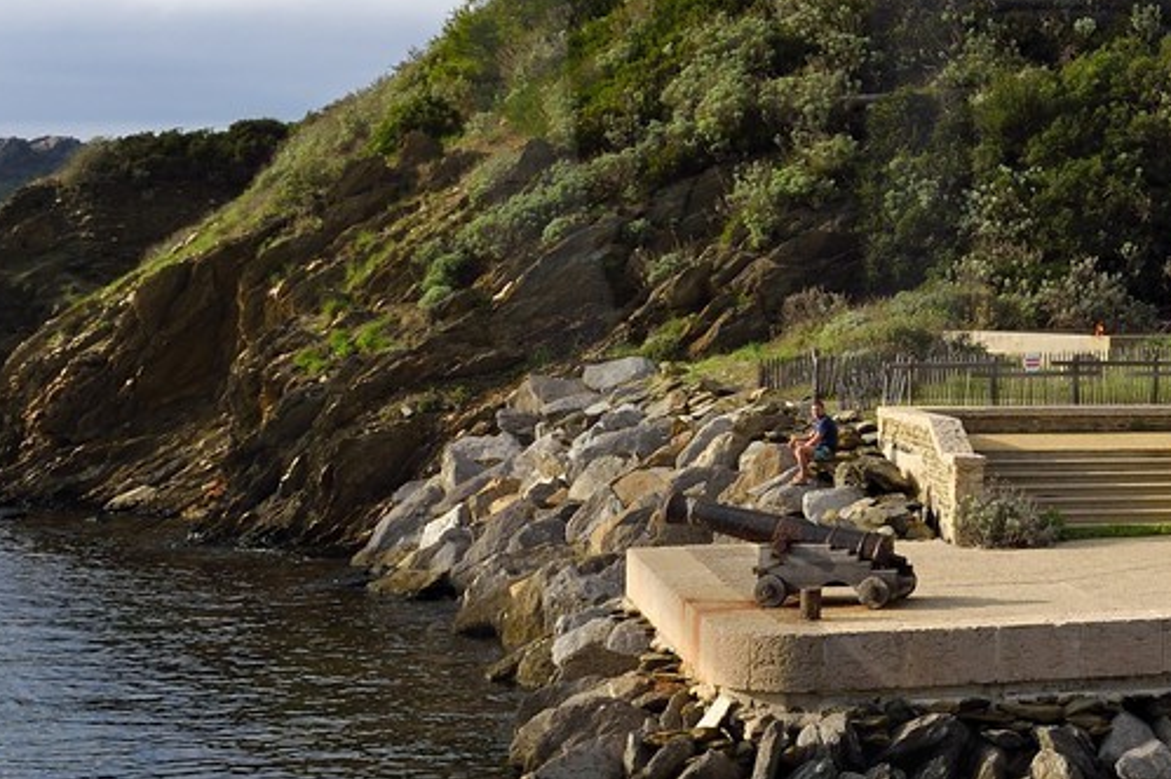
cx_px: 1431
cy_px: 18
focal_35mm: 93
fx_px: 3023
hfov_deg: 20.4
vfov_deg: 14.5
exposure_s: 1/320
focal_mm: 29
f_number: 9
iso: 200
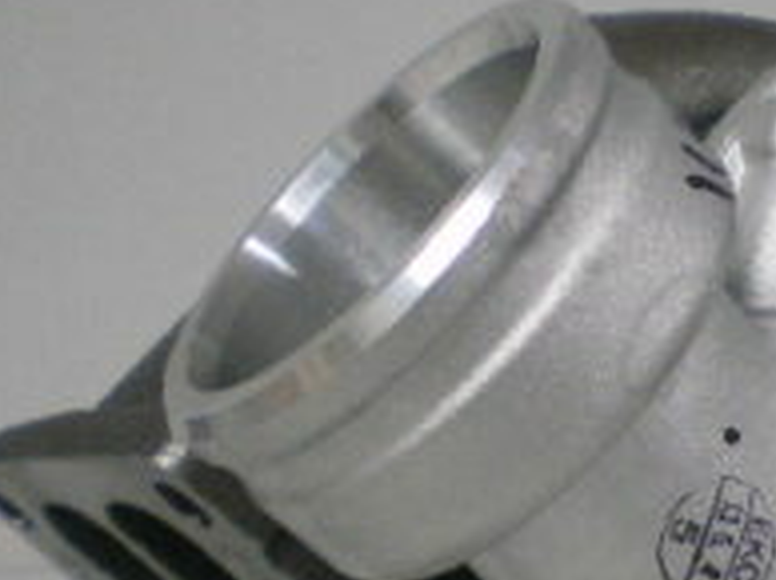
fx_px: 2239
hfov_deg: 19.0
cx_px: 804
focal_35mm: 100
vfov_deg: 14.7
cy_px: 390
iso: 320
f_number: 3.1
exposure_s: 1/30
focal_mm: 6.3
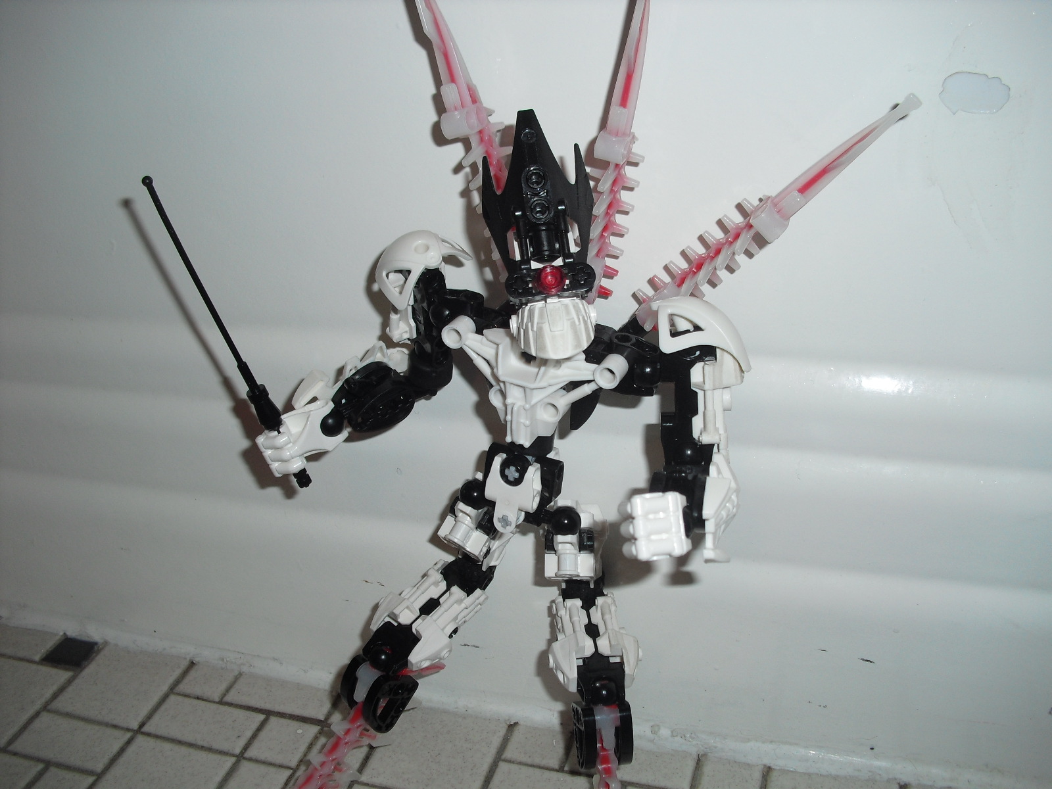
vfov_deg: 39.7
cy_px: 394
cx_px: 526
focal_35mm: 36
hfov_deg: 51.4
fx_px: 1094
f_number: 3.1
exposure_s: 1/60
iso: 100
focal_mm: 6.3
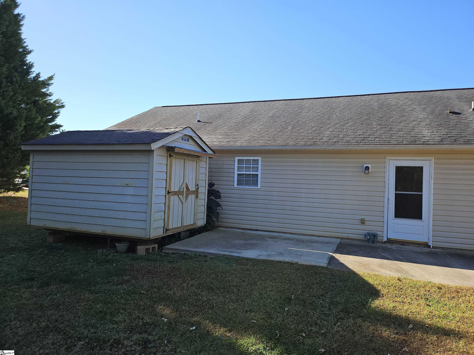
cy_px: 178
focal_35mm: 24
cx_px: 237
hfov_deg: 71.6
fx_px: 329
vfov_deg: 56.8
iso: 50
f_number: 1.8
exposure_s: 1/1628
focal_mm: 5
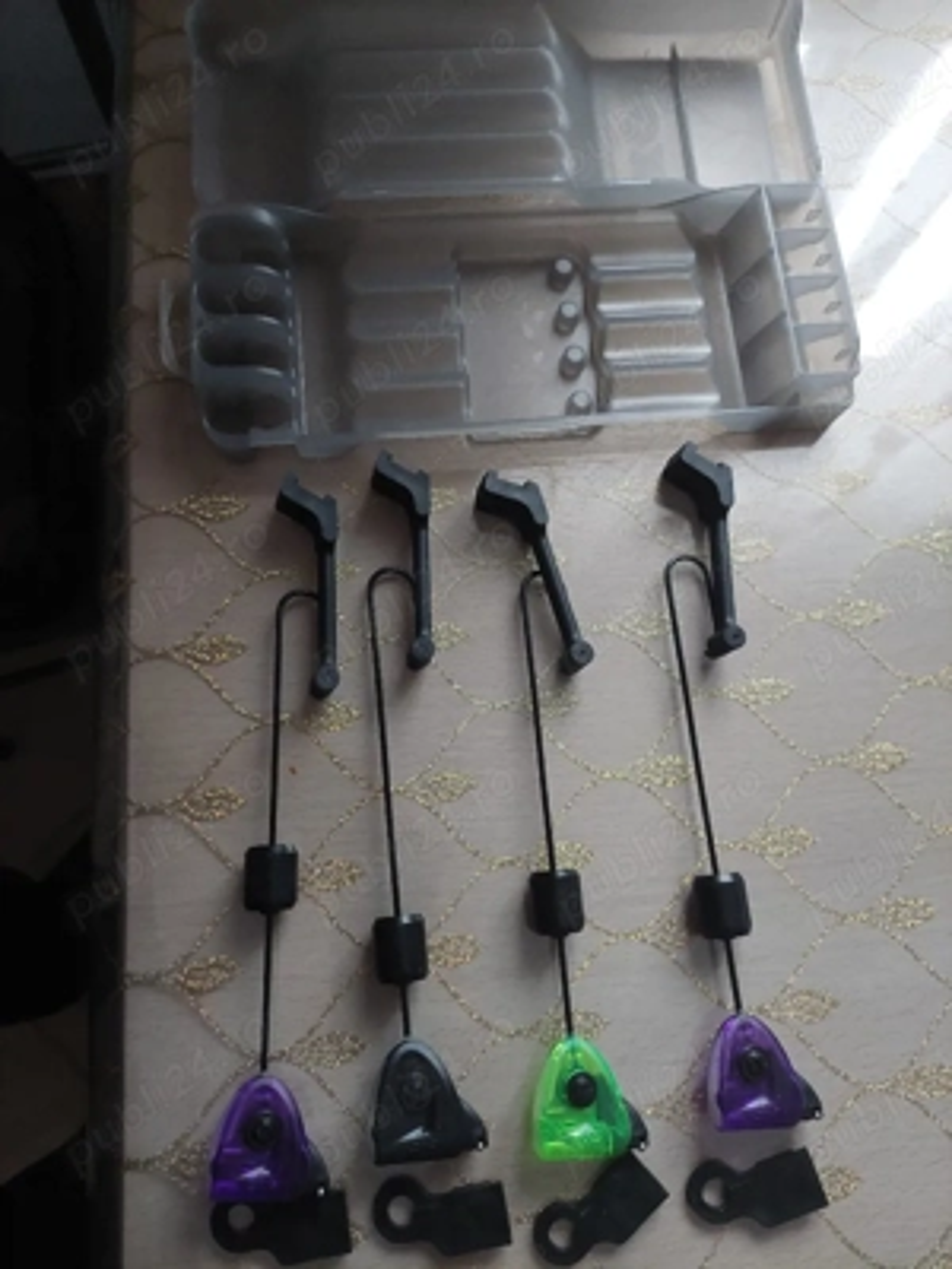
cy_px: 634
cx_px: 476
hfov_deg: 54.9
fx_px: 917
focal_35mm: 25
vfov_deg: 69.4
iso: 400
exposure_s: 1/33
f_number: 1.8
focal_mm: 5.23
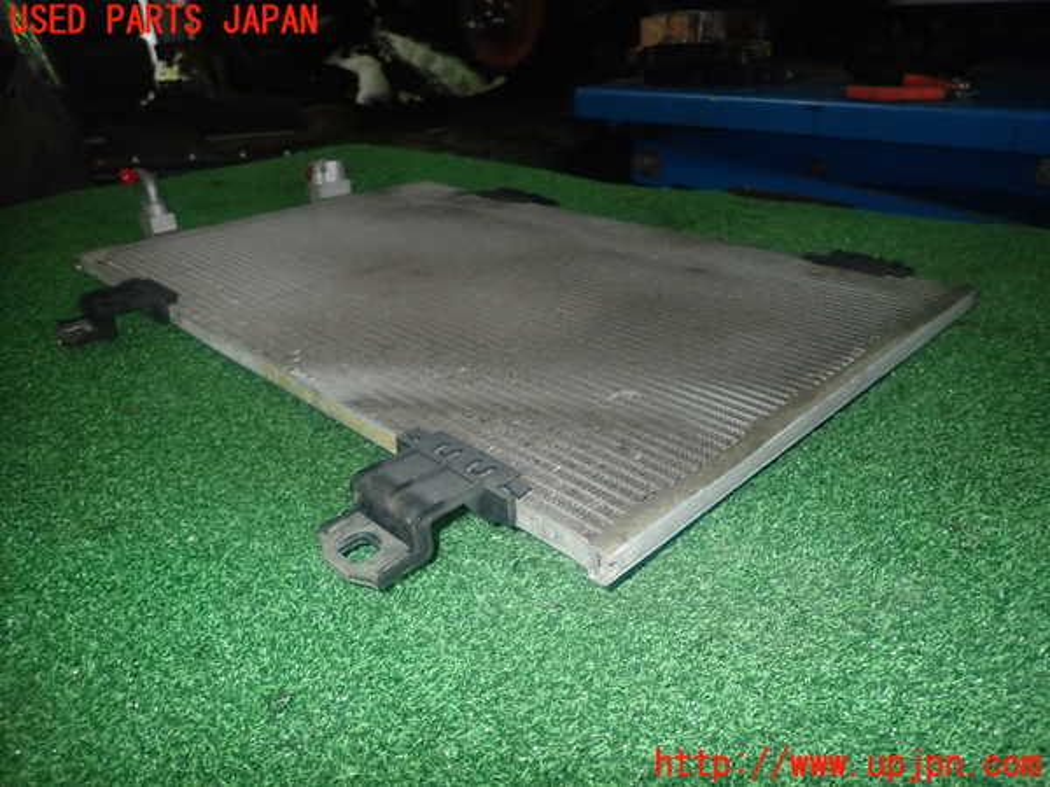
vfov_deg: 54.9
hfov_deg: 69.4
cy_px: 394
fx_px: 758
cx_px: 525
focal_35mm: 25
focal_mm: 4.5
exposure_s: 1/30
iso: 400
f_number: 5.6
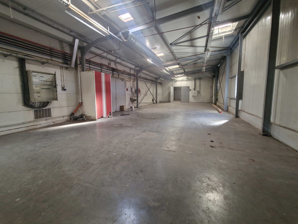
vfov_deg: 85.6
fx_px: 121
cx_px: 157
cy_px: 106
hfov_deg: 102.0
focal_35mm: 14
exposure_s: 1/33
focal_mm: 1.74
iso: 400
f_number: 2.2
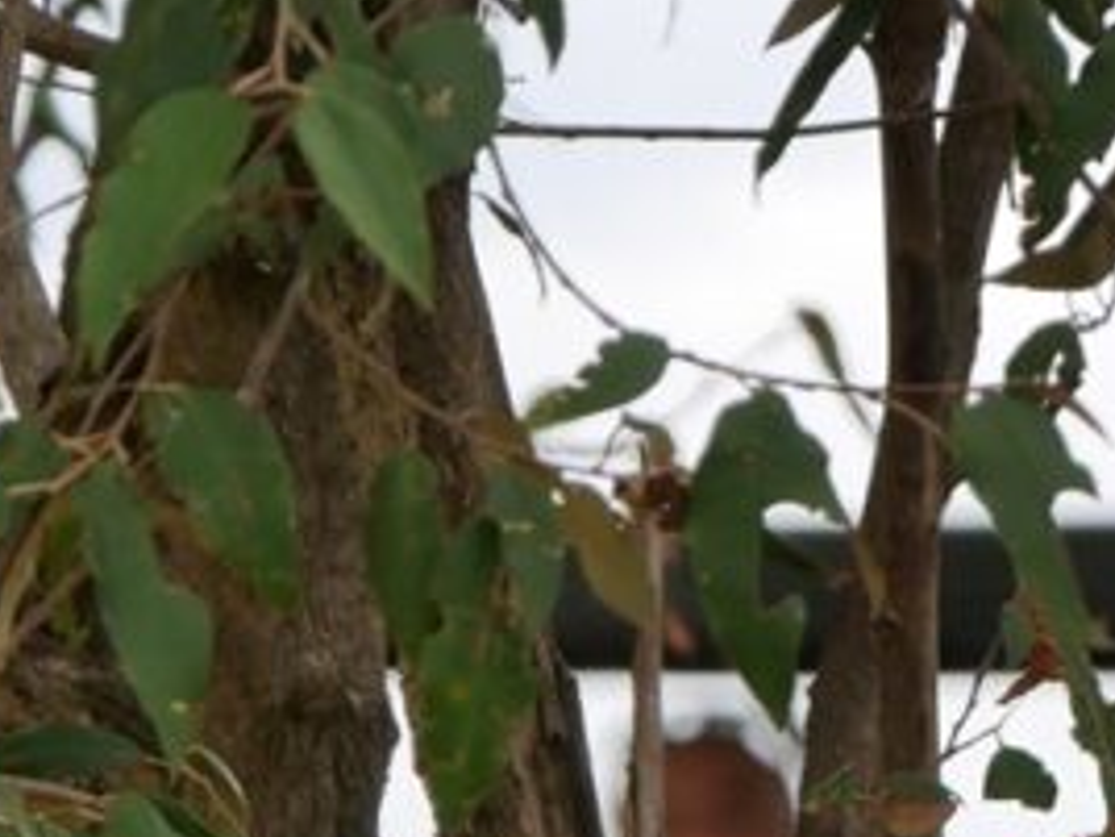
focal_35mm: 643
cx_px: 2001
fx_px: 20711
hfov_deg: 3.1
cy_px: 1235
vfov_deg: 2.3
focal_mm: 84
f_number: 7.1
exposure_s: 1/320
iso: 200
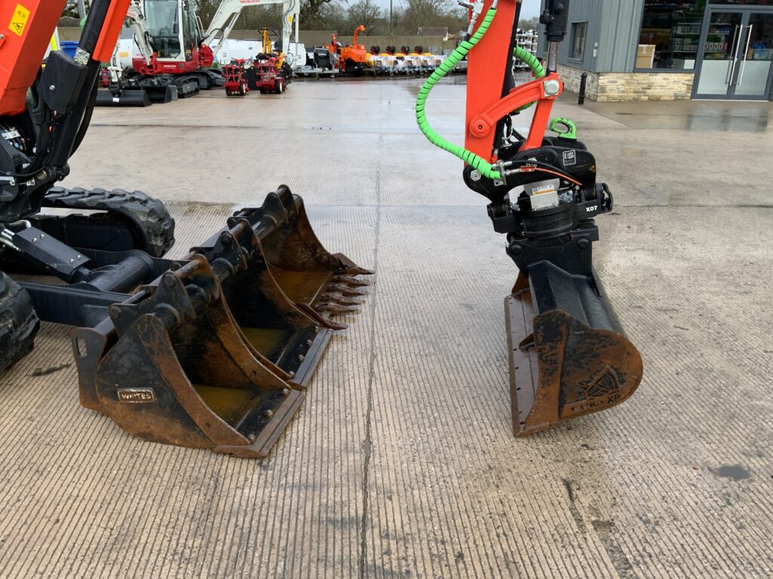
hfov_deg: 61.7
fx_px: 648
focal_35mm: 29
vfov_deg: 48.2
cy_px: 290
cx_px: 386
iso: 16
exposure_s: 1/125
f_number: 1.8
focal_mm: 3
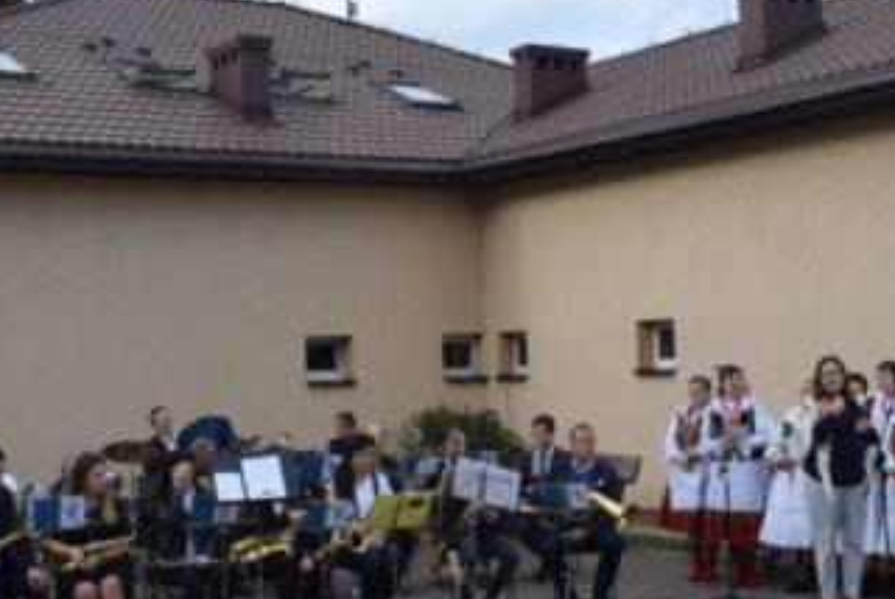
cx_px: 554
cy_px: 309
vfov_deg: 20.7
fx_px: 1642
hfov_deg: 30.4
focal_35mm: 66
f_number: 8
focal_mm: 22
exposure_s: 1/250
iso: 200
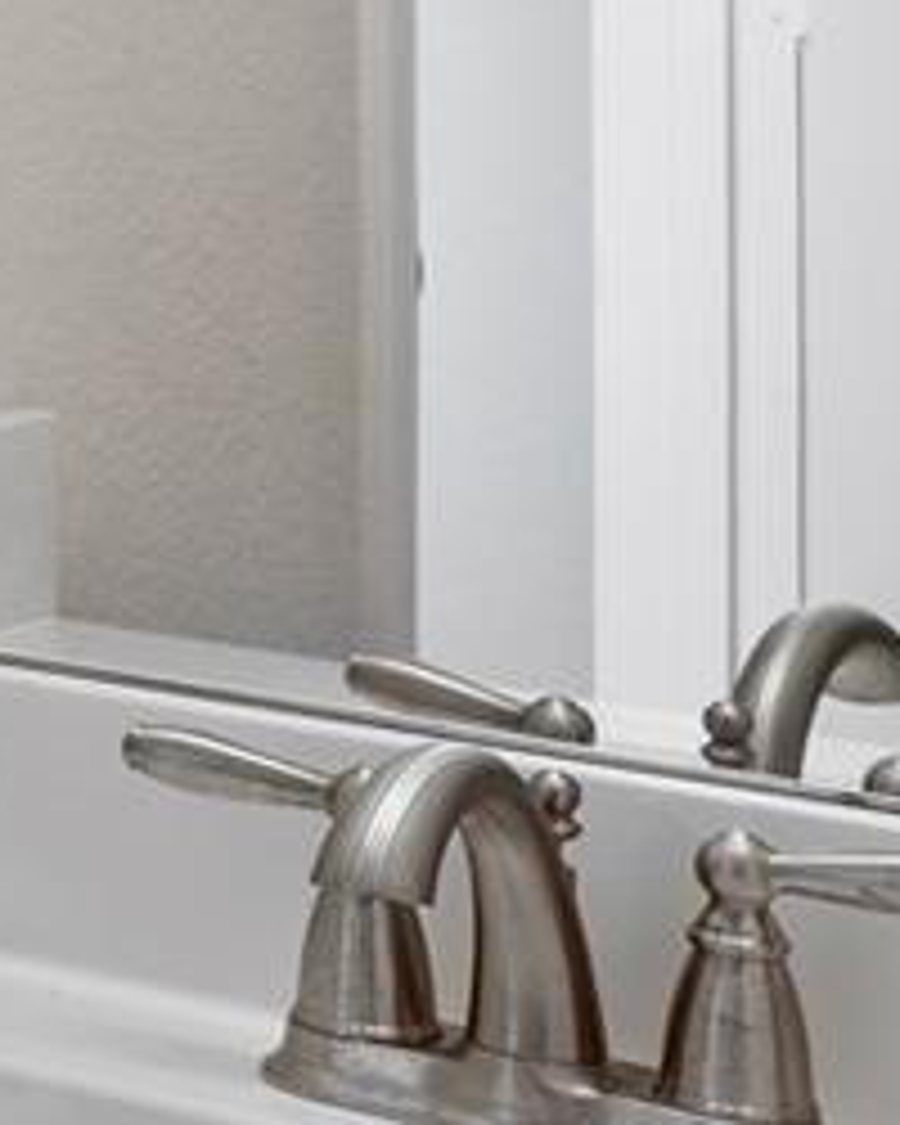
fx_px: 4095
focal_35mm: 123
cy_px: -259
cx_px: -1858
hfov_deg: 9.6
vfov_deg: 15.1
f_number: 9
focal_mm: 16
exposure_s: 1/1.67
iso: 200
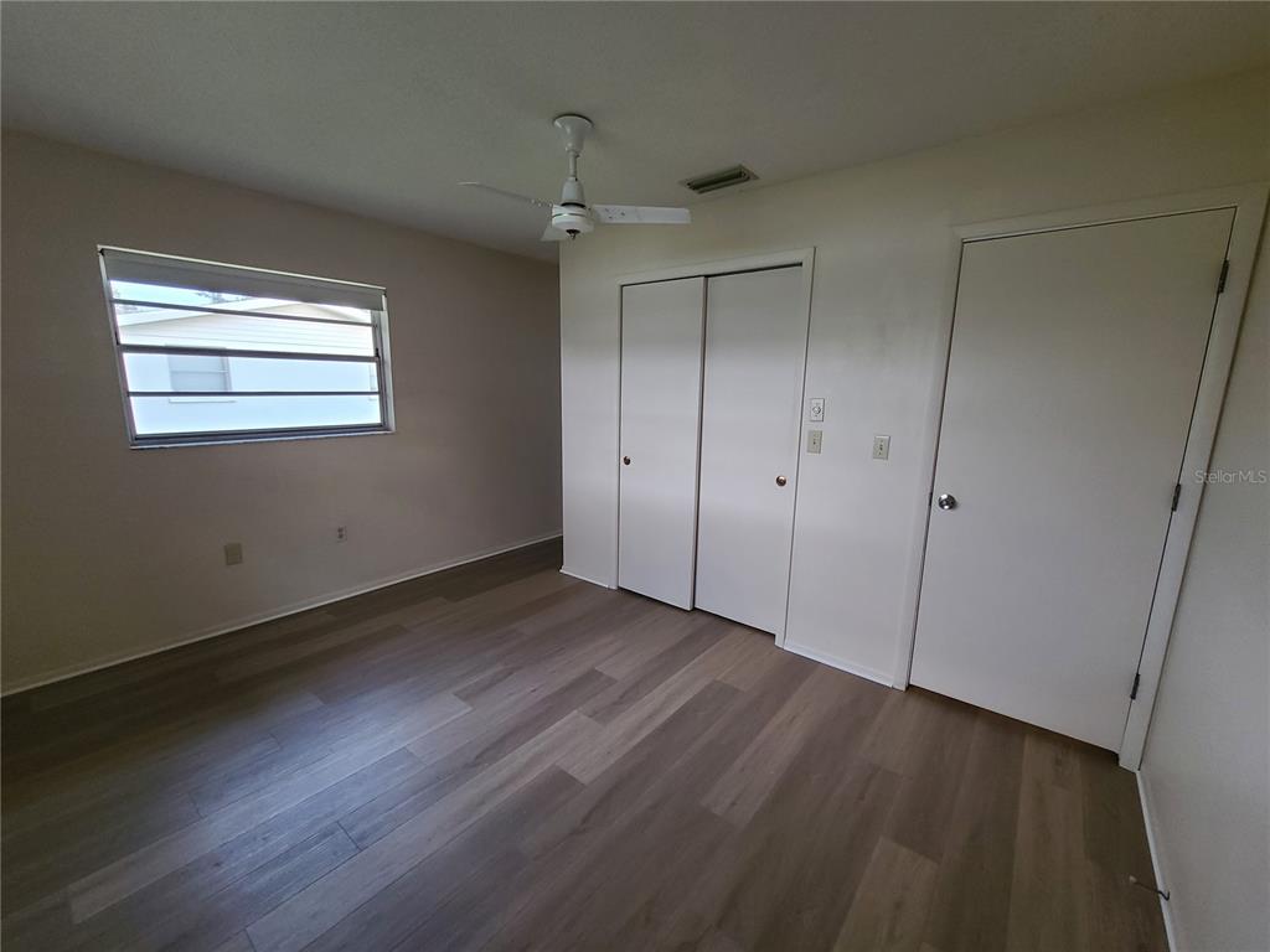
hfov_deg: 106.2
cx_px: 635
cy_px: 476
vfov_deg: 89.9
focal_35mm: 13
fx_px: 477
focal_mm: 2.2
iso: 400
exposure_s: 1/30
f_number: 2.2
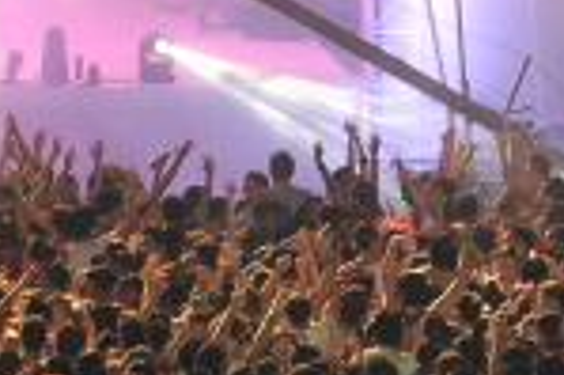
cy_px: -116
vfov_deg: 2.8
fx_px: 7527
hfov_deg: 4.2
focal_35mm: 481
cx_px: -643
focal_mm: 70
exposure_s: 1/50
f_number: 4
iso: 1600
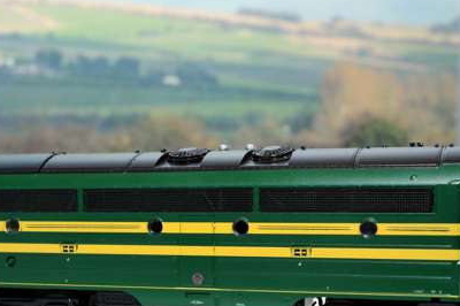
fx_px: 894
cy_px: 270
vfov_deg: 19.1
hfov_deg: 28.8
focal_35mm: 70
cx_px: 261
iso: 400
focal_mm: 35
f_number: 10
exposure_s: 1/60
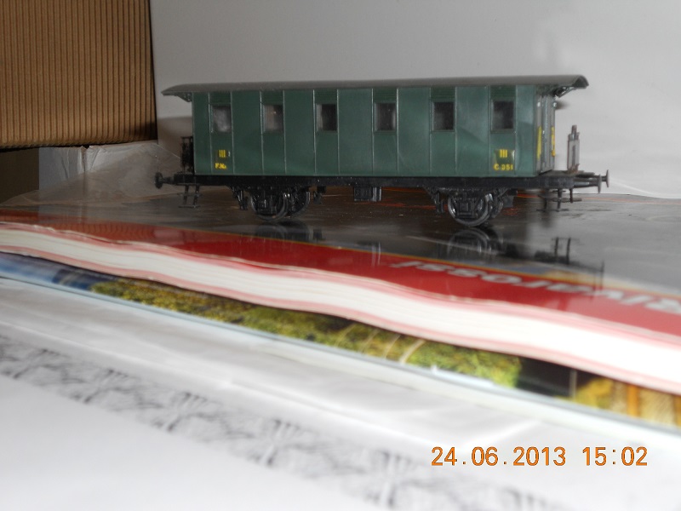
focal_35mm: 54
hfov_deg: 35.5
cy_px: 256
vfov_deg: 27.0
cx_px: 340
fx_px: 1062
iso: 80
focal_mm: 9.8
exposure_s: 1/30
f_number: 4.8
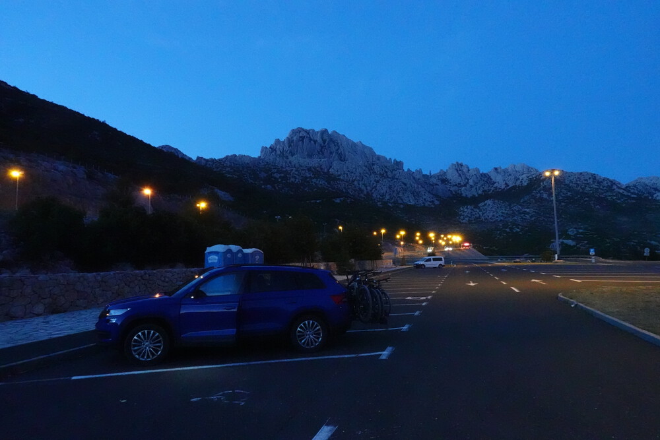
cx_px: 330
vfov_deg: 53.1
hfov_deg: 73.7
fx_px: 440
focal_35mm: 24
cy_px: 220
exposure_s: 1/13
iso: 6400
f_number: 7.1
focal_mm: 9
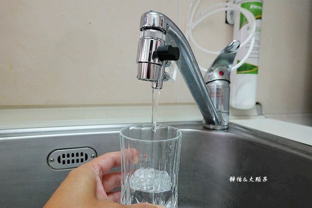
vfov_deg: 53.1
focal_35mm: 24
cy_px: 104
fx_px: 208
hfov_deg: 73.8
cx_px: 156
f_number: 2.8
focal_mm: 9
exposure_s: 1/30
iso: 800
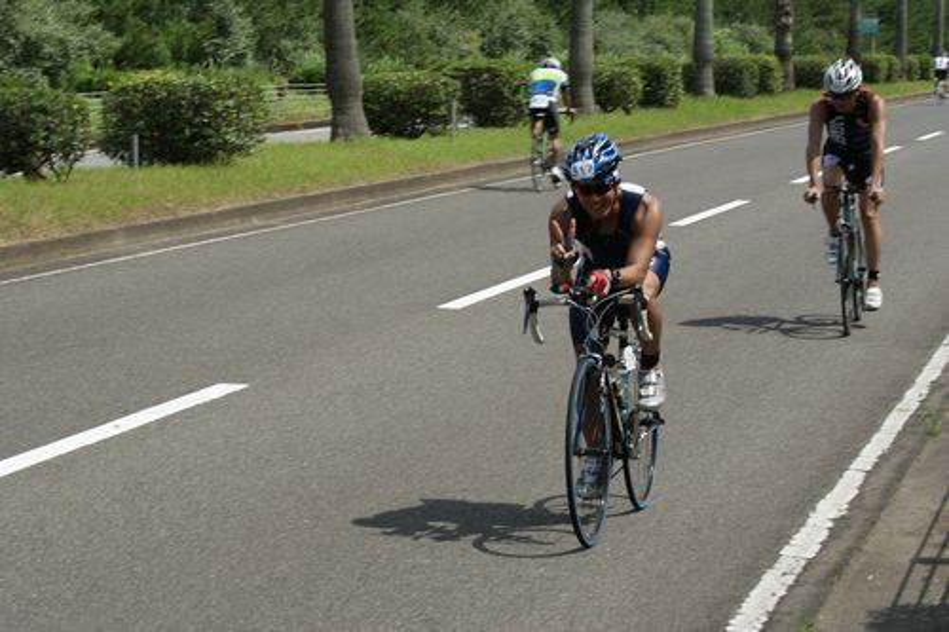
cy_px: 316
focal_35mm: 112
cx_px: 474
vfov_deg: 12.2
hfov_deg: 18.2
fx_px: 2964
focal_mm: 75
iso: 100
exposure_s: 1/160
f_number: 10
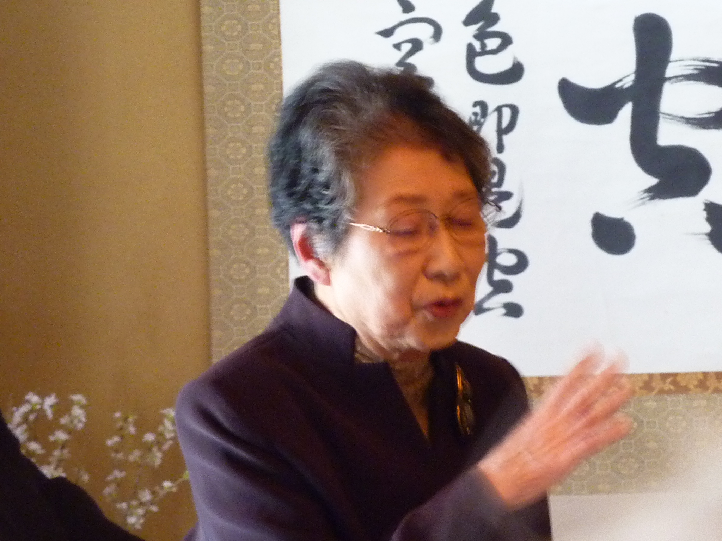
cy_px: 270
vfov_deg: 6.0
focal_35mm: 247
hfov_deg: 8.0
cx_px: 361
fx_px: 5152
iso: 400
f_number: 4.5
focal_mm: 22.5
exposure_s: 1/8
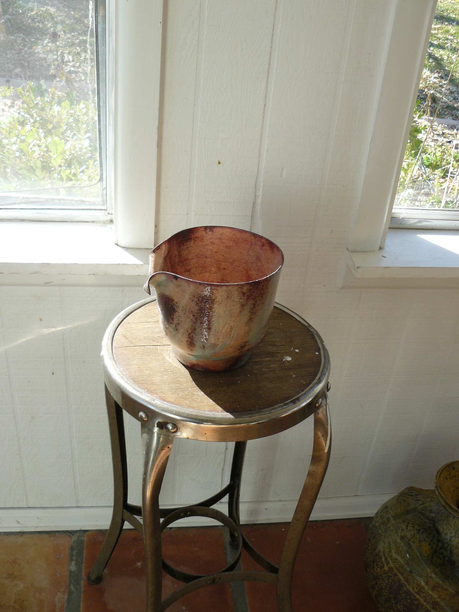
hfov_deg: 39.7
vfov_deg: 51.4
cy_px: 306
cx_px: 230
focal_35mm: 36
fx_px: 636
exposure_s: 1/160
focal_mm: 6
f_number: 2.8
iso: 100
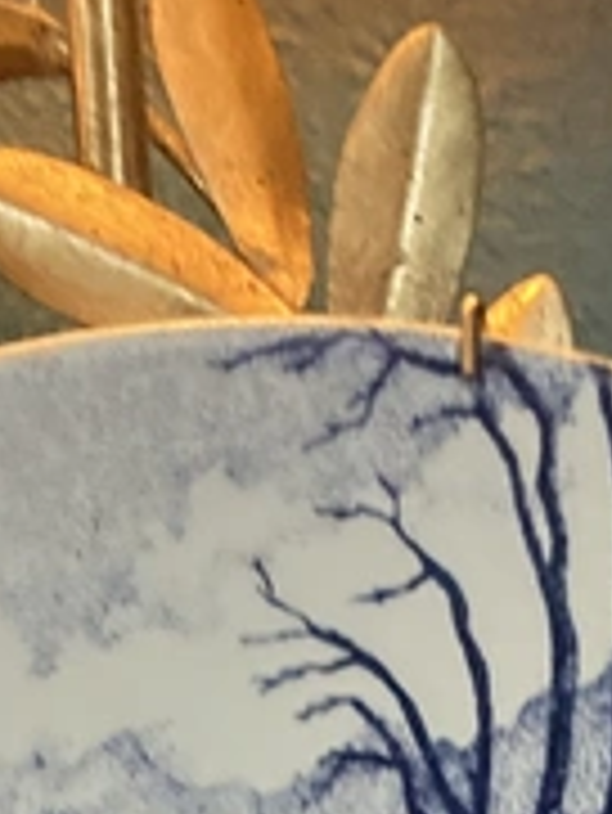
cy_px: 1381
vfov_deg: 13.3
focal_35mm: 136
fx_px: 3202
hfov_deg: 10.9
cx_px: 454
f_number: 1.8
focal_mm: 3.99
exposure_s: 1/25
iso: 640
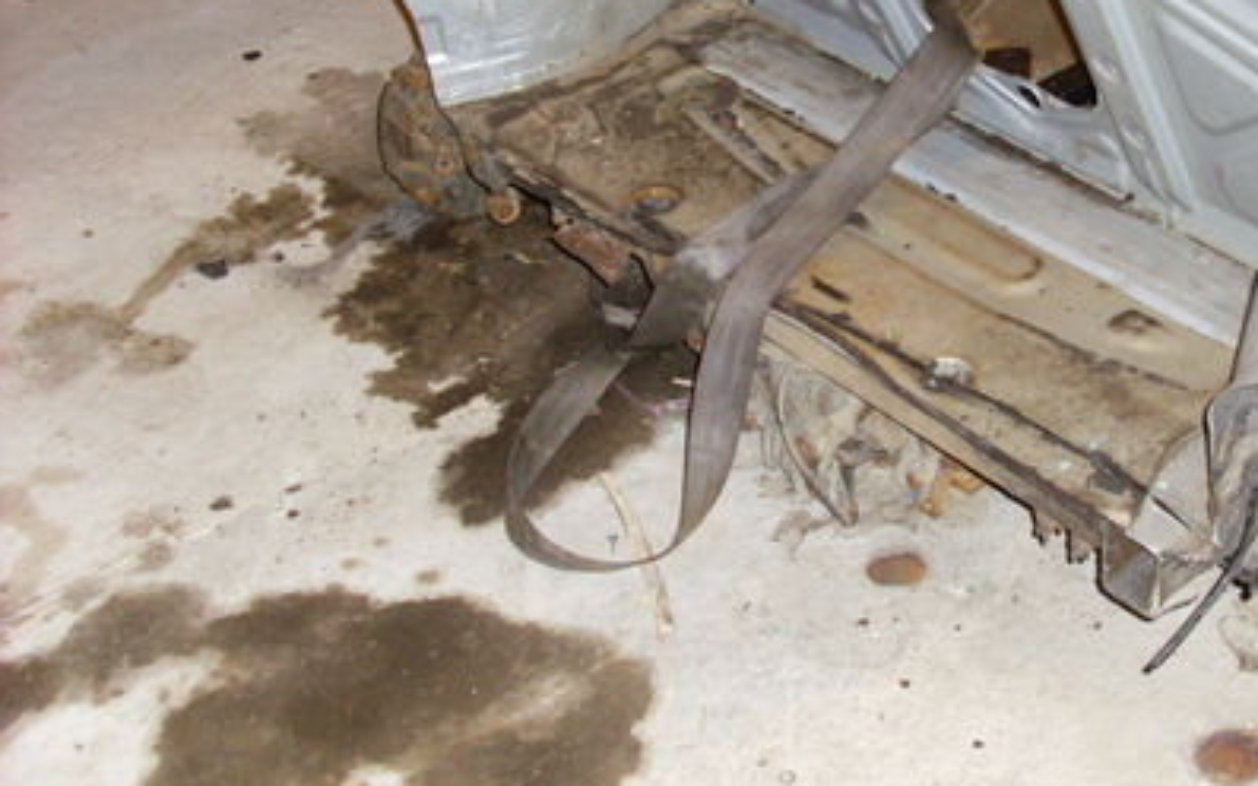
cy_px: 212
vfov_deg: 19.9
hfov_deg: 30.7
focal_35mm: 65
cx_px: 1011
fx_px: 2228
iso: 160
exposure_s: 1/45
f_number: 3
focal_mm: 6.3
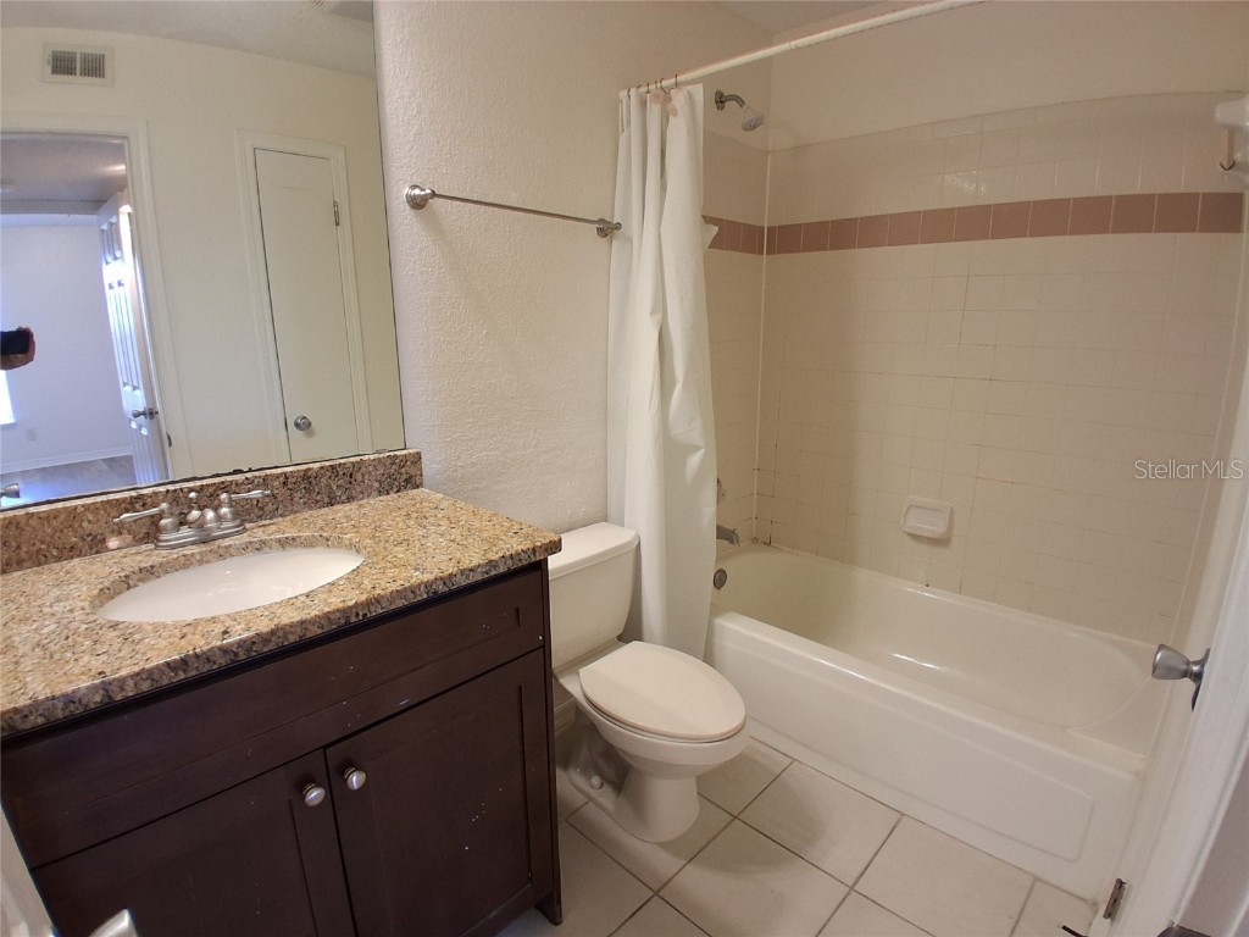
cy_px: 468
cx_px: 624
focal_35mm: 17
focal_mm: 1.4
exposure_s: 1/40
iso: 100
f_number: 2.2
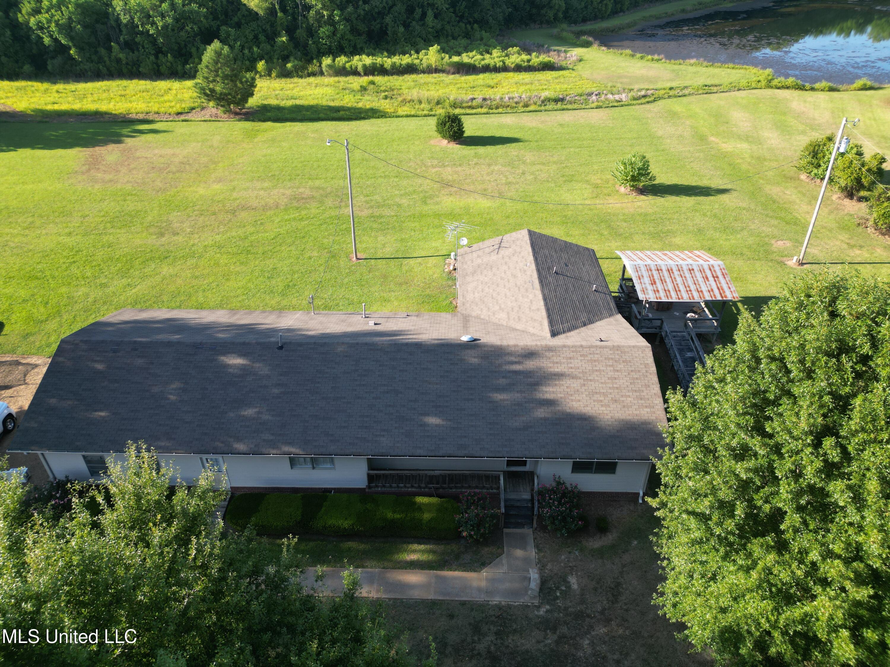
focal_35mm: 24
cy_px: 334
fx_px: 617
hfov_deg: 71.6
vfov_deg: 56.8
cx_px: 445
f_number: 1.7
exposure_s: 1/725
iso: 100
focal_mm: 6.72
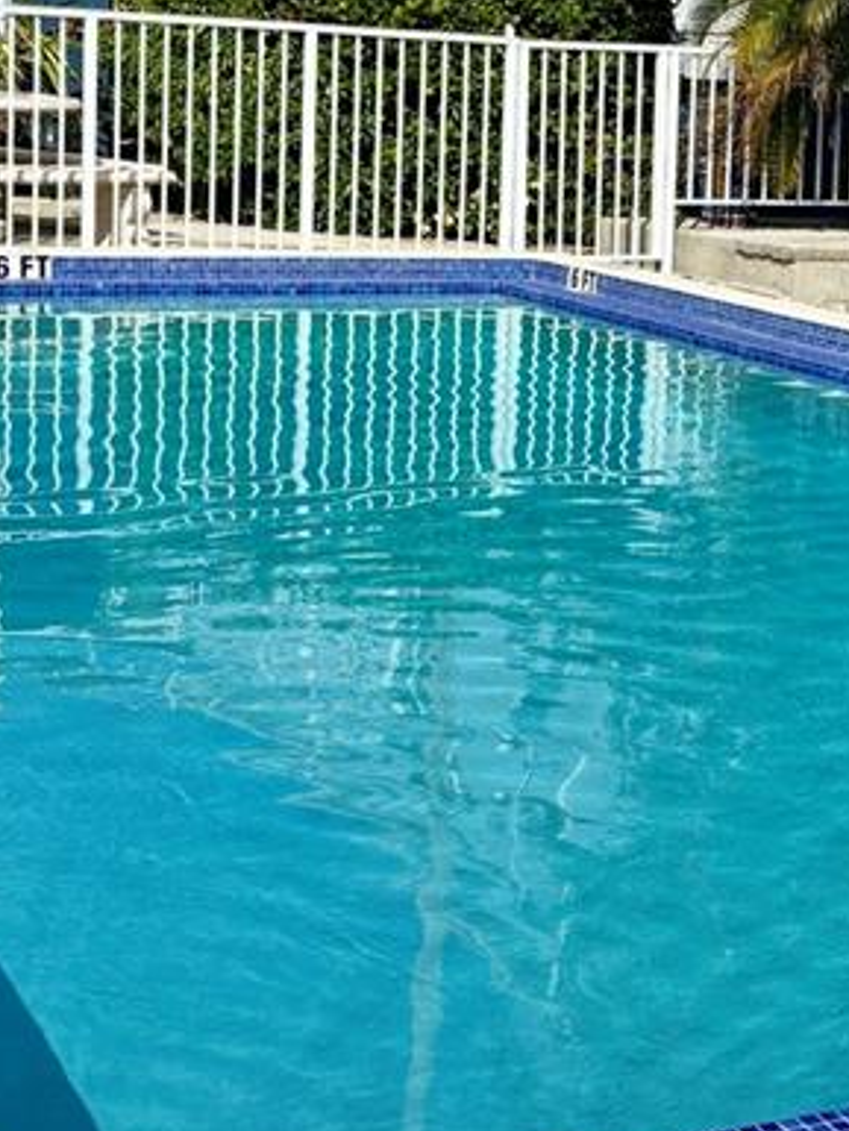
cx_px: 731
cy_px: 347
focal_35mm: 81
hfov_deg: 18.0
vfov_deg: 24.0
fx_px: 2647
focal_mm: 5.96
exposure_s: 1/8333
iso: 50
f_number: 1.6
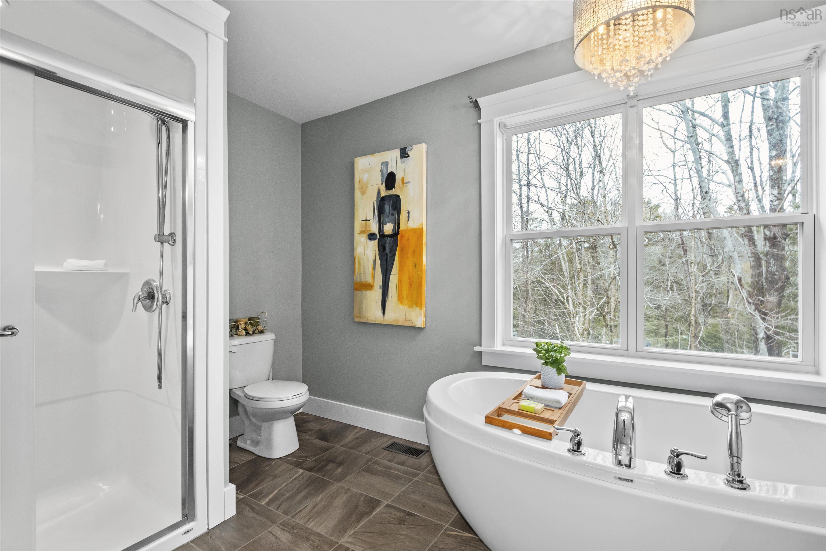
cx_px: 413
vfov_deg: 77.3
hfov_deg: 100.4
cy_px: 276
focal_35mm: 15
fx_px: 344
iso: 400
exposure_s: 1/4
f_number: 10
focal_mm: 10
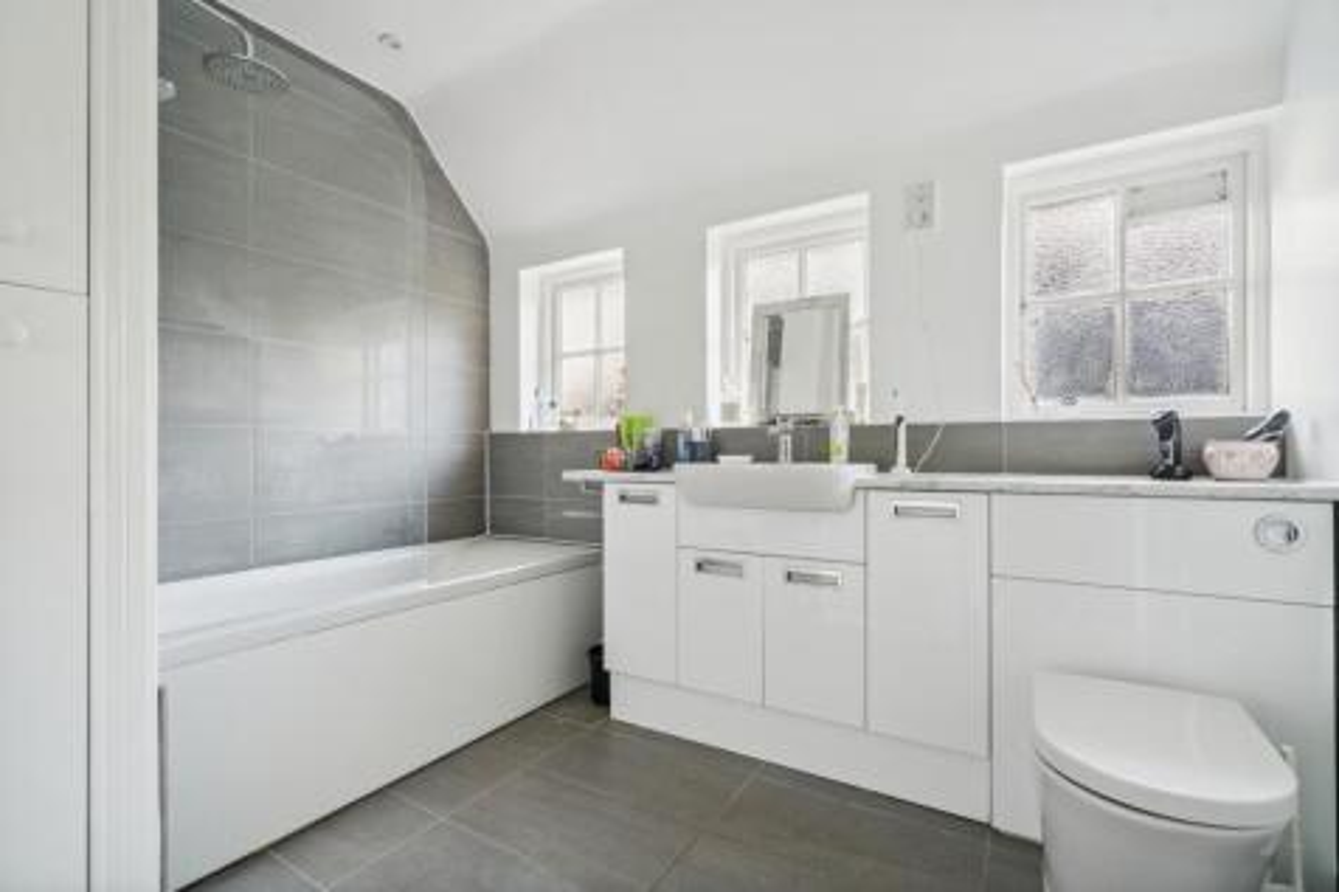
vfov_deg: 73.7
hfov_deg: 96.8
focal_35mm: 16
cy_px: 446
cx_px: 670
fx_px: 595
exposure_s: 1/13
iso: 640
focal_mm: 16
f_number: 6.3
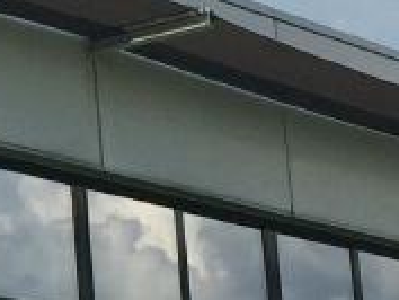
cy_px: 126
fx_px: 2422
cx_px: -318
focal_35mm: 210
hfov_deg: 9.0
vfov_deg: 7.1
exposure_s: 1/2933
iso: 32
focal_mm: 4.15
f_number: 2.2
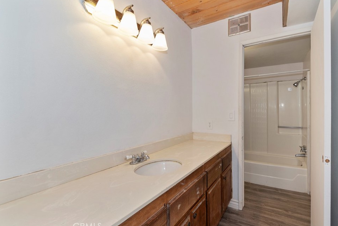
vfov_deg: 73.7
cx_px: 178
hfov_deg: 96.6
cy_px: 111
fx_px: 150
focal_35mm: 16
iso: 180
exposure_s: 1/30
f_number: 8
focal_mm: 10
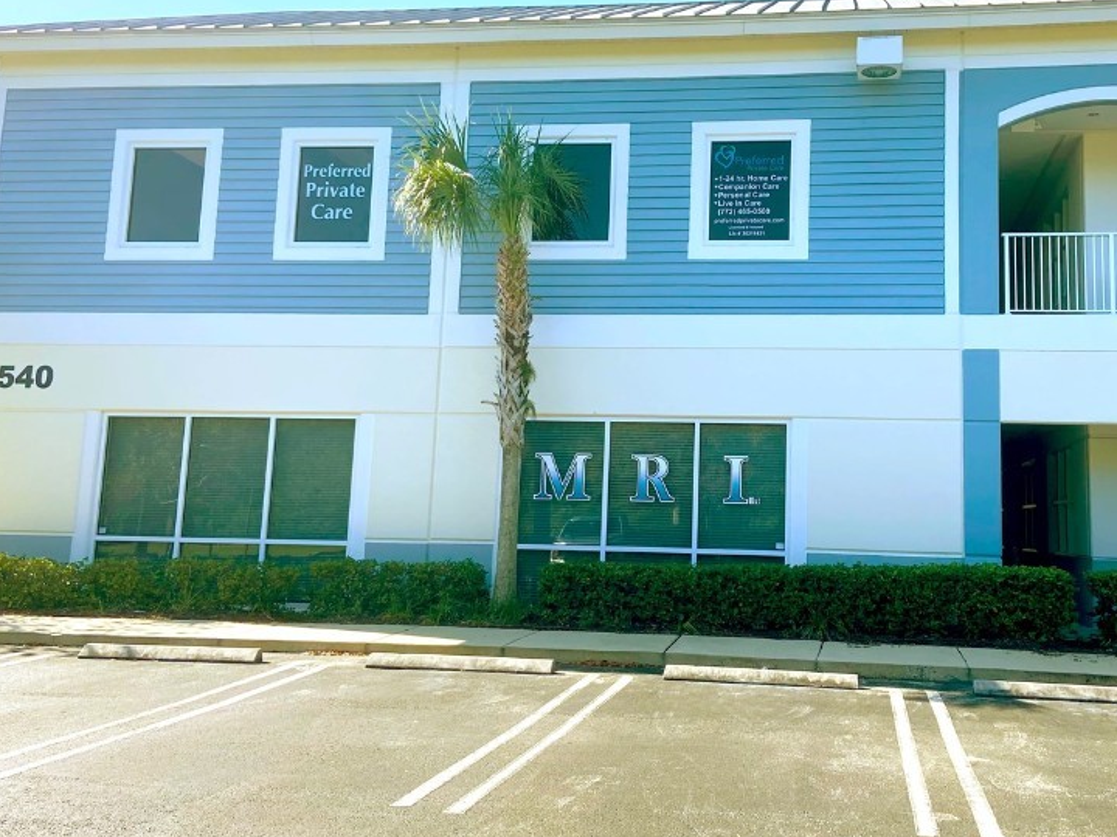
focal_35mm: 37
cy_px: 352
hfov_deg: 49.7
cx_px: 689
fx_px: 1194
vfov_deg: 38.6
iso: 32
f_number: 1.8
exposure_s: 1/1701
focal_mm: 4.25
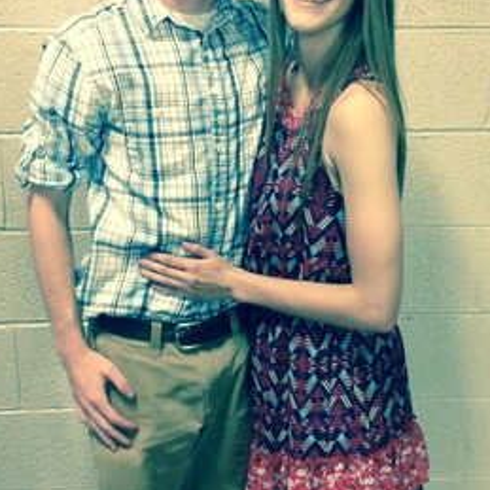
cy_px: 257
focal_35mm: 54
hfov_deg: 31.6
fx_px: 865
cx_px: 240
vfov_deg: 31.6
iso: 400
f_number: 2.4
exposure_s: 1/15
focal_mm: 4.12
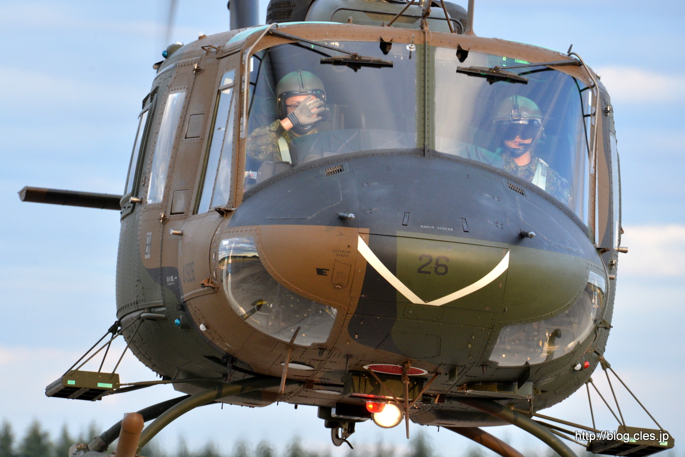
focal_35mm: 400
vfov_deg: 3.4
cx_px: 342
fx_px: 7611
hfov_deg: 5.2
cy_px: 228
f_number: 11
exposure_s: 1/160
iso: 1600
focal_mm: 400
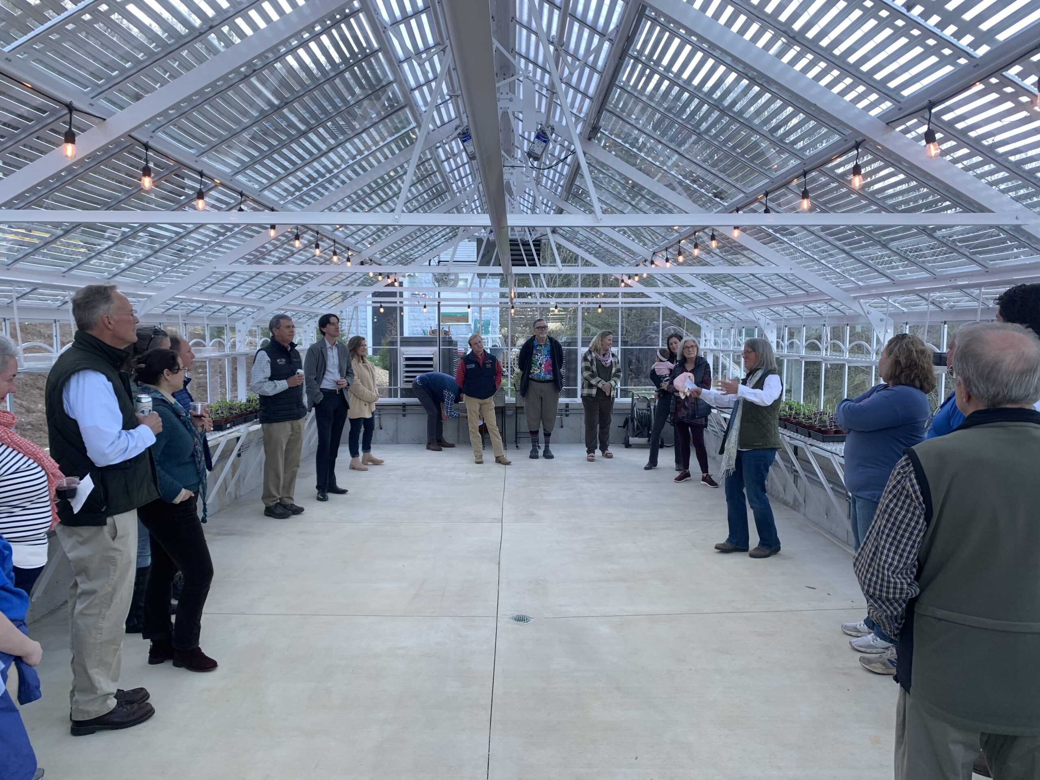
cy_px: 390
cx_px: 520
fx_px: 781
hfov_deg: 67.3
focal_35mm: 26
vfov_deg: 53.1
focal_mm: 4.25
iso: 40
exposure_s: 1/120
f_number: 1.8
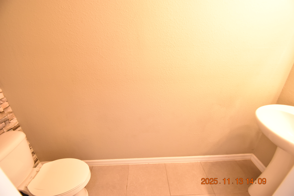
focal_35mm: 15
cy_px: 98
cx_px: 147
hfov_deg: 100.4
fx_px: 122
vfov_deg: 77.3
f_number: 3.5
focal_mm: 10
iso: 800
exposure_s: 1/20
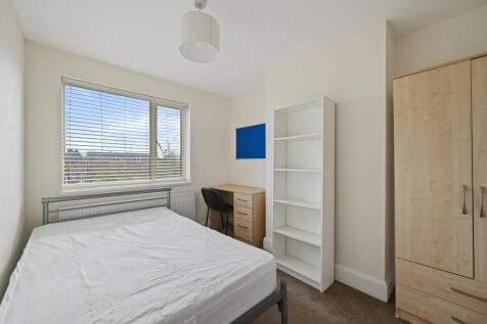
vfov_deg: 81.2
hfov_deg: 104.3
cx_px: 244
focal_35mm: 14
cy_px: 162
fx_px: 189
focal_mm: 14
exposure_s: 1/40
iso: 250
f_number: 7.1
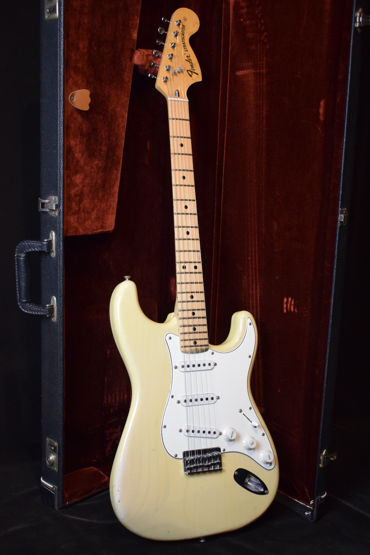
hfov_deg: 29.9
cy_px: 278
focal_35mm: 45
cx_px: 185
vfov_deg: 43.6
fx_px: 694
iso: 1600
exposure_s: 1/60
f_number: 4.2
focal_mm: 30
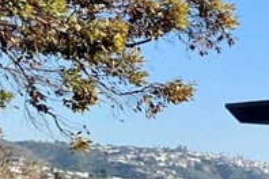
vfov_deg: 9.8
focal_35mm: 140
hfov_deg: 11.6
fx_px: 1046
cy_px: 151
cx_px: 678
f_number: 1.8
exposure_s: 1/1689
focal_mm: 4.25
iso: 25
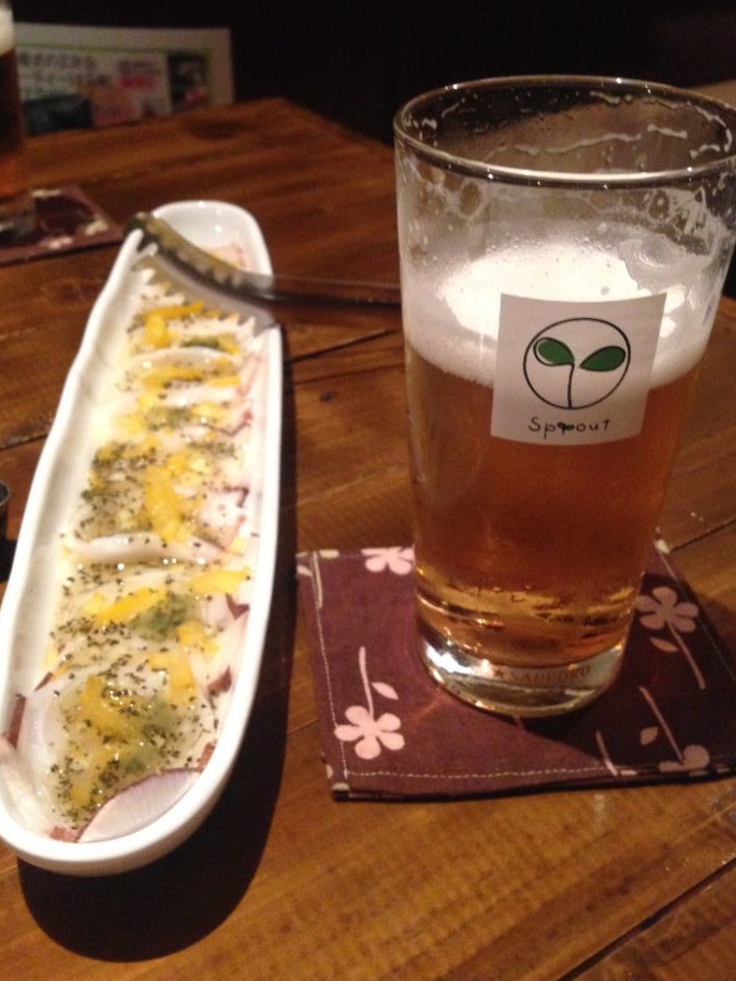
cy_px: 463
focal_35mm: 37
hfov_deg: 38.7
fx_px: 1049
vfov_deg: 50.1
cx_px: 347
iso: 500
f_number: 2.4
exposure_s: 1/15
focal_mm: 4.12
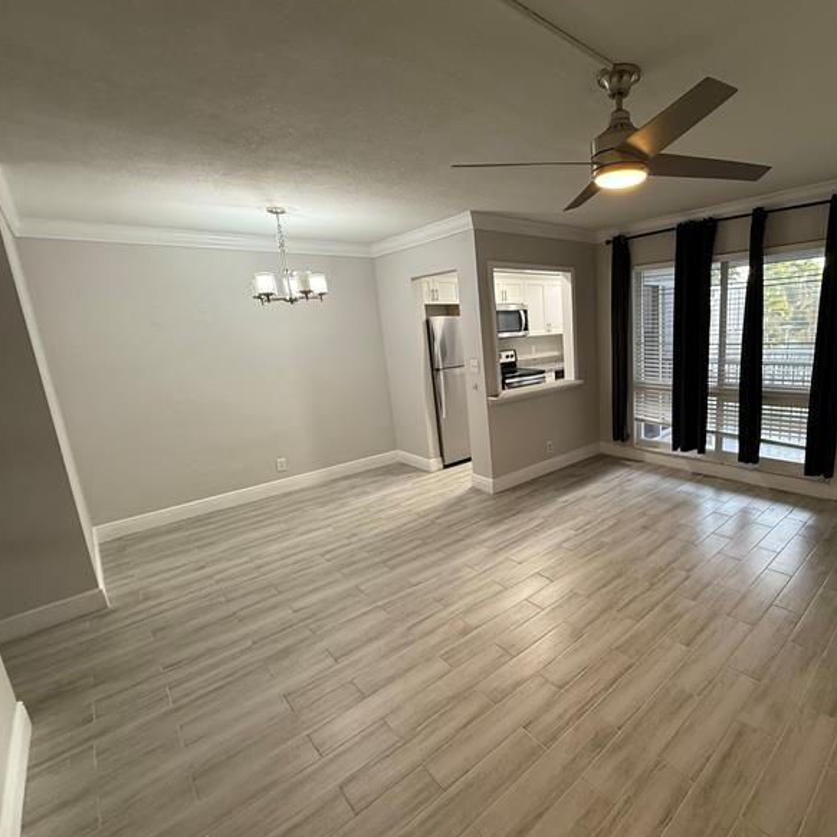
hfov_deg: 81.8
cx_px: 542
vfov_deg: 84.0
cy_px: 420
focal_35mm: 17
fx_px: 465
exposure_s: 1/60
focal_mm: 2.22
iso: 200
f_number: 2.2
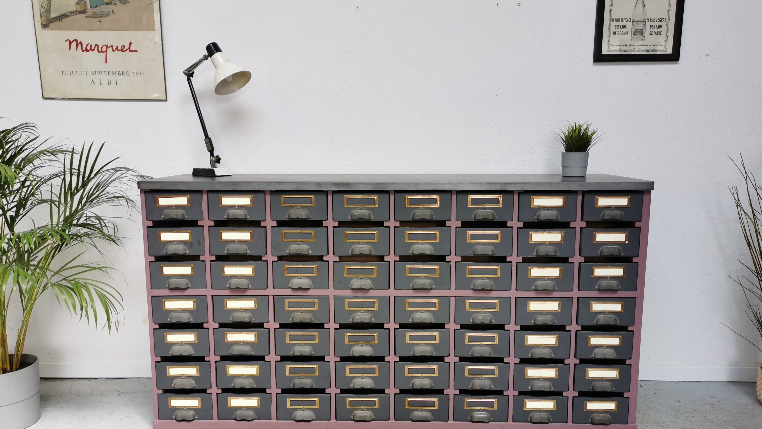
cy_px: 241
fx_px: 606
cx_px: 381
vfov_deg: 38.9
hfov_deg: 64.3
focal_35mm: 30
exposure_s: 1/143
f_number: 1.8
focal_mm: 5.58
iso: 50
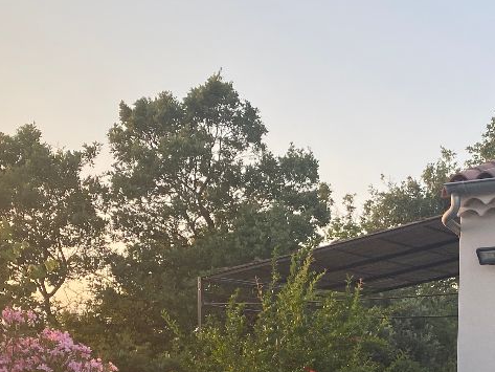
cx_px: 338
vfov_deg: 20.7
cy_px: 453
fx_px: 944
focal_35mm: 66
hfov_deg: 29.1
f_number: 1.8
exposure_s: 1/400
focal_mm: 4.25
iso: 32
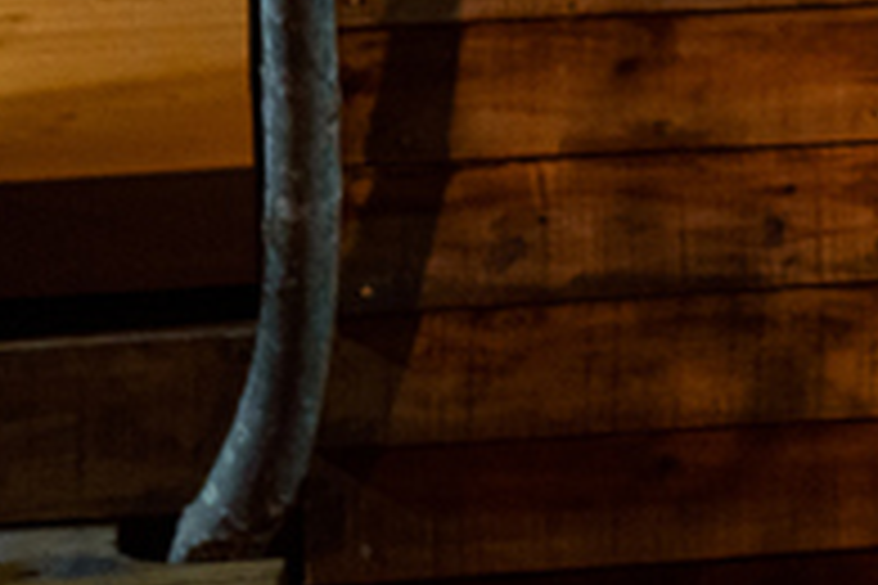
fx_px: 3756
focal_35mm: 154
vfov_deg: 8.4
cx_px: 1531
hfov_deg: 12.3
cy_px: -675
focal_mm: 24
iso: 800
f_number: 1.4
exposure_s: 1/250
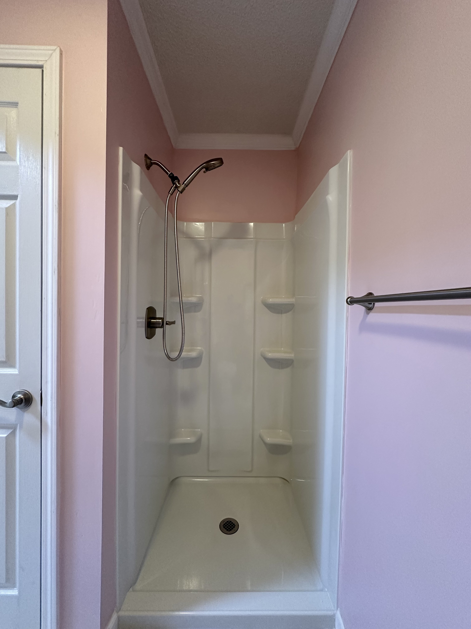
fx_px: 254
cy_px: 314
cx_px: 236
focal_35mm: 14
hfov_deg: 85.7
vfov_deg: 102.1
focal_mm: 2.22
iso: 250
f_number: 2.2
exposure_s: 1/60
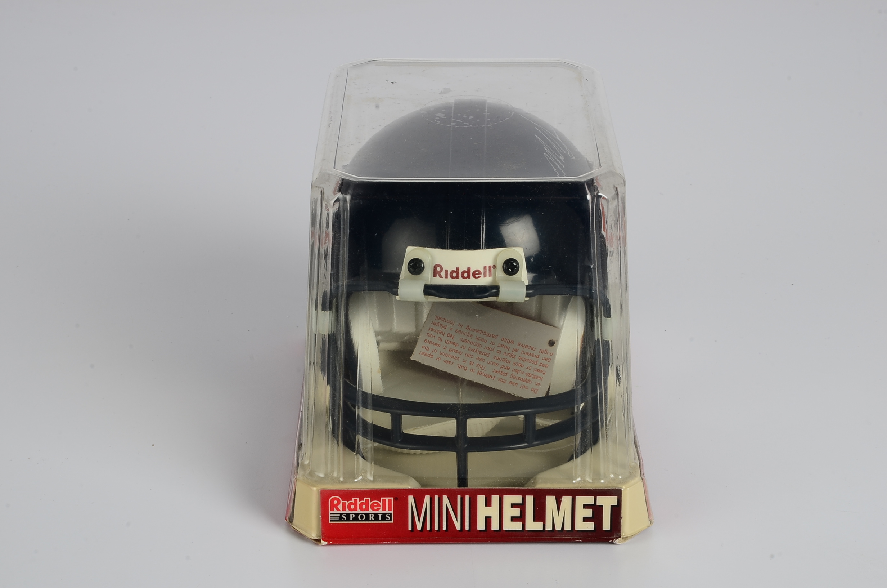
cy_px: 294
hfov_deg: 26.0
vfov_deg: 17.4
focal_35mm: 78
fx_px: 1918
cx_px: 444
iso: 100
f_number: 18
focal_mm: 52
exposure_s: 1/160
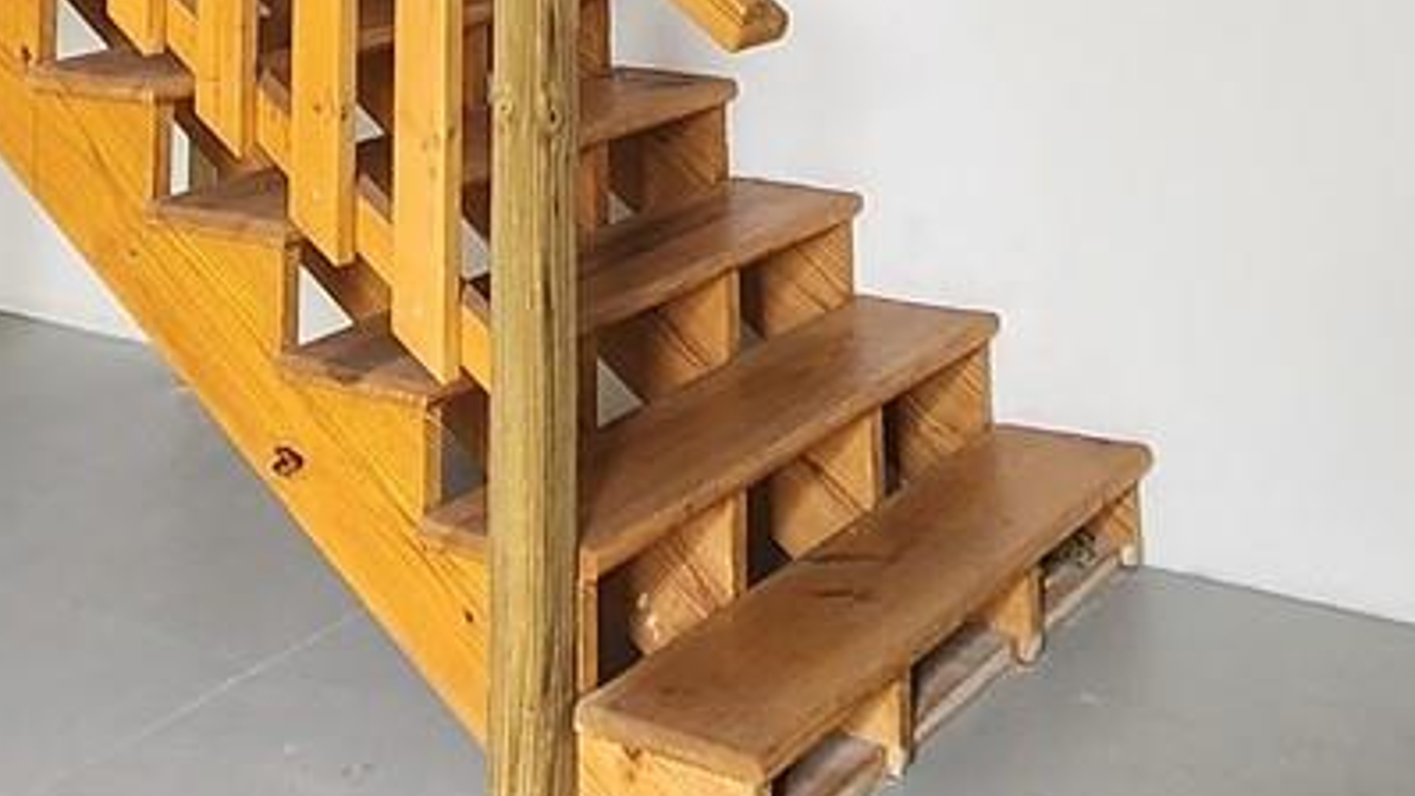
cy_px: -800
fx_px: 2139
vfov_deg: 16.2
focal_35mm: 57
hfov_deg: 36.6
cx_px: 711
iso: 200
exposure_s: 1/60
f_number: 2.2
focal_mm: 2.2
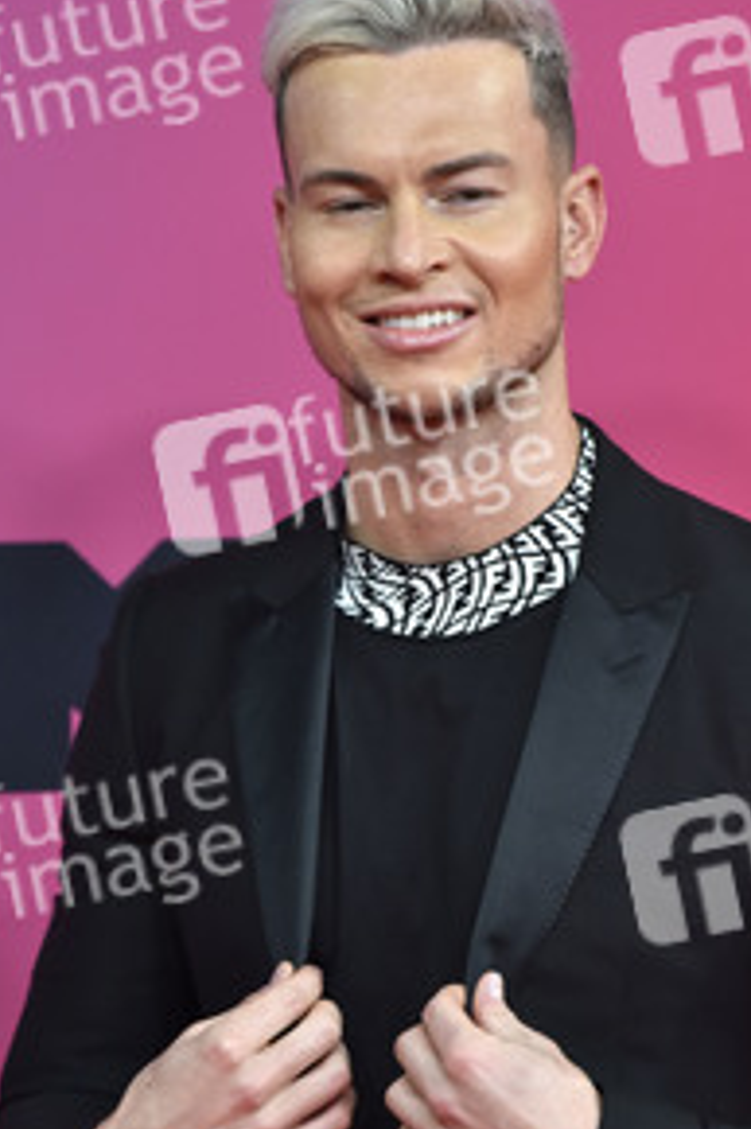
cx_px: 467
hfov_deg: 5.0
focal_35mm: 276
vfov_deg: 7.5
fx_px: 8646
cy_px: 658
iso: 2000
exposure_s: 1/160
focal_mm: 200
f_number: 5.6
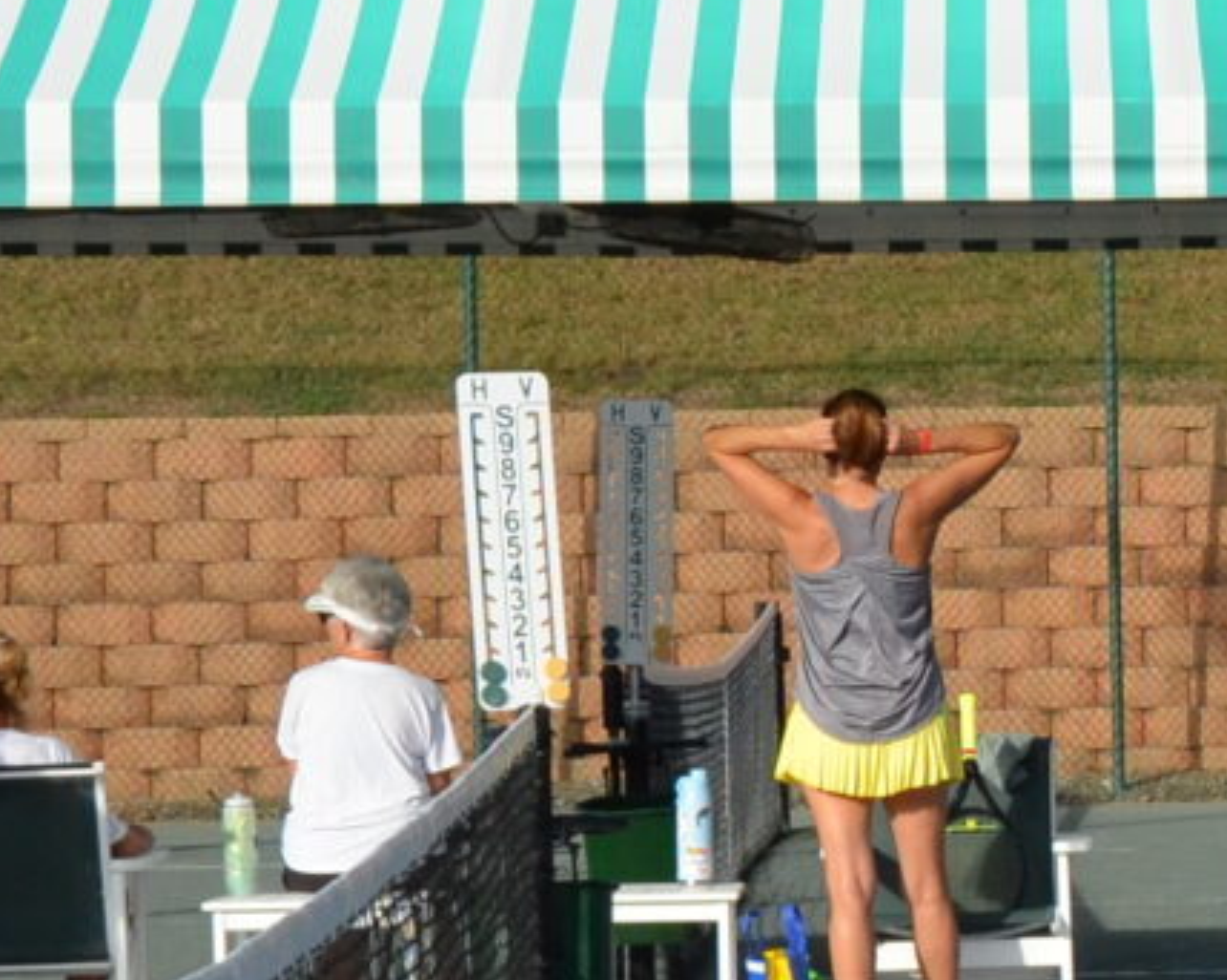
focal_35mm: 185
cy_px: 779
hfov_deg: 9.6
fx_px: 6715
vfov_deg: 8.3
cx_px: 2629
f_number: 6.3
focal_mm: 22
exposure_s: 1/1600
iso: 400
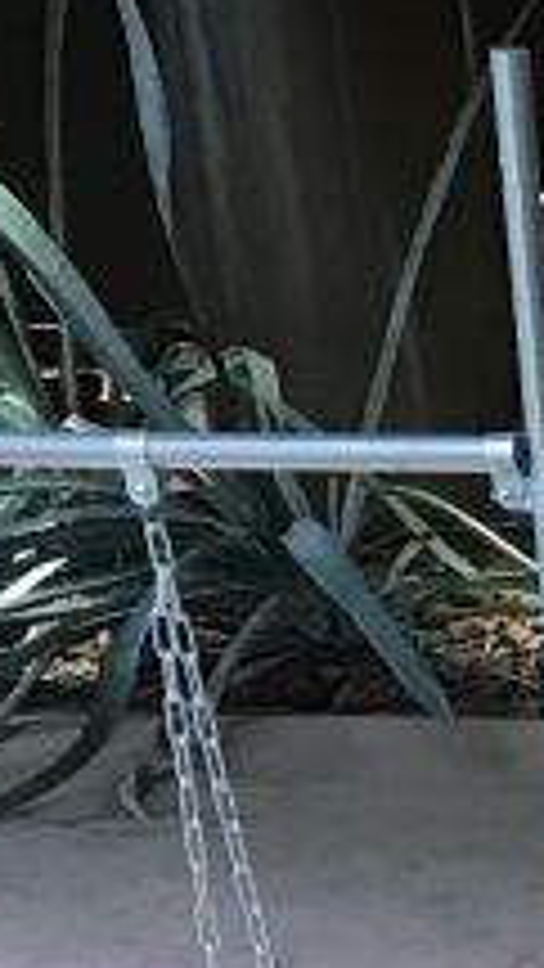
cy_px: 1560
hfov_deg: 6.9
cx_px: 1823
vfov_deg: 13.2
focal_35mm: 151
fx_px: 3871
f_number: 1.8
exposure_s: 1/15
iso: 50
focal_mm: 3.99
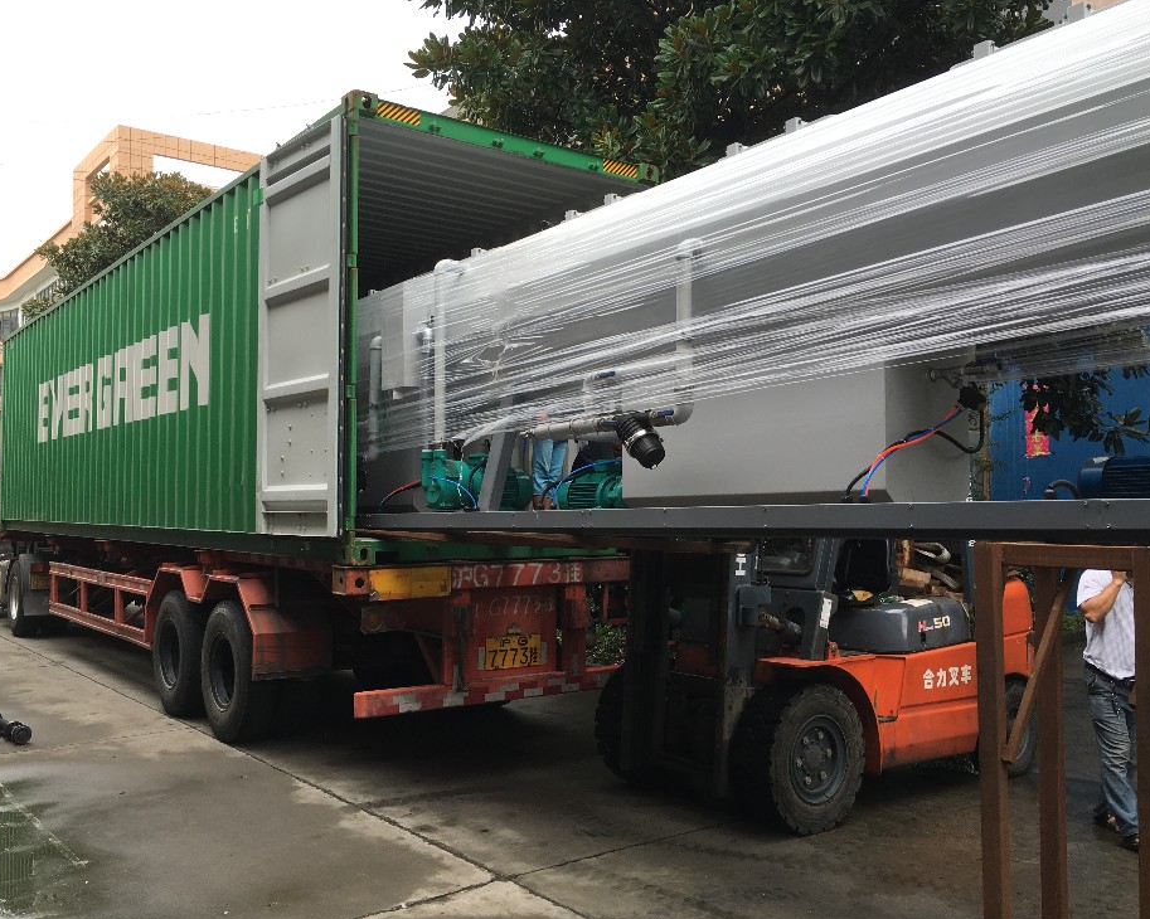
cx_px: 578
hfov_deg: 57.2
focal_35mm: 31
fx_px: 1055
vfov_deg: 47.1
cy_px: 470
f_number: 2.2
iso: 25
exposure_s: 1/247
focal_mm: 4.15
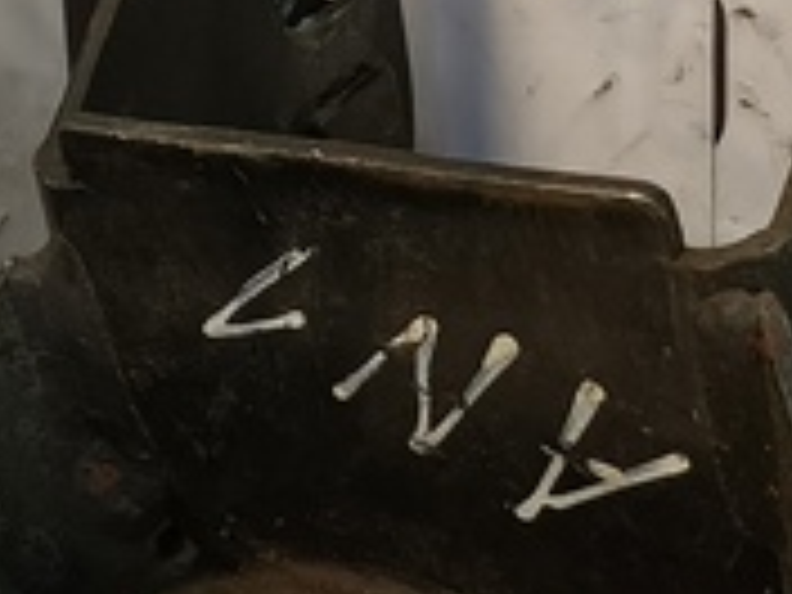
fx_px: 3066
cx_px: 621
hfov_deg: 14.6
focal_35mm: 134
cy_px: 441
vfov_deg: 11.0
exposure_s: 1/50
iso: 83
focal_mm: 4.11
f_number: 1.6
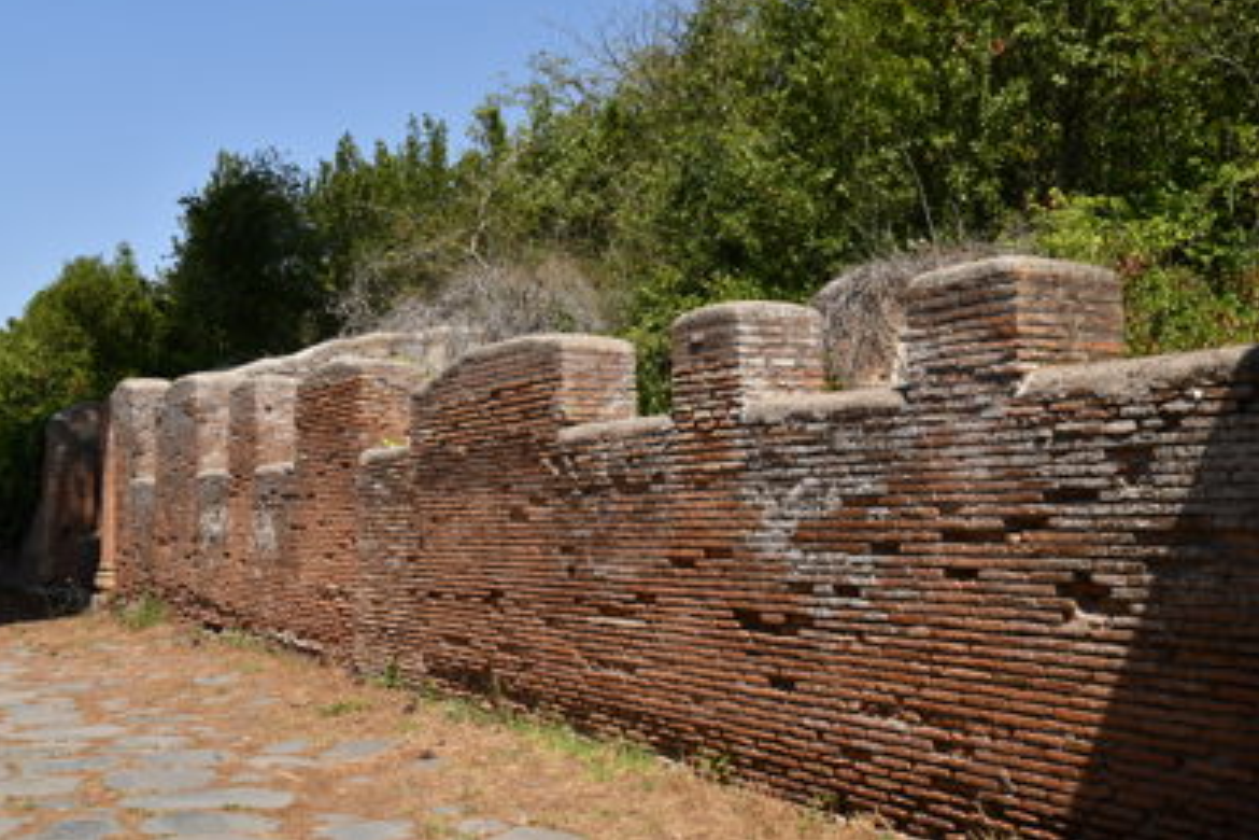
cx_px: 617
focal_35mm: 40
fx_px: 1399
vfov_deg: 33.4
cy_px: 412
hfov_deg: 48.5
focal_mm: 26
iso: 100
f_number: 7.1
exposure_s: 1/400
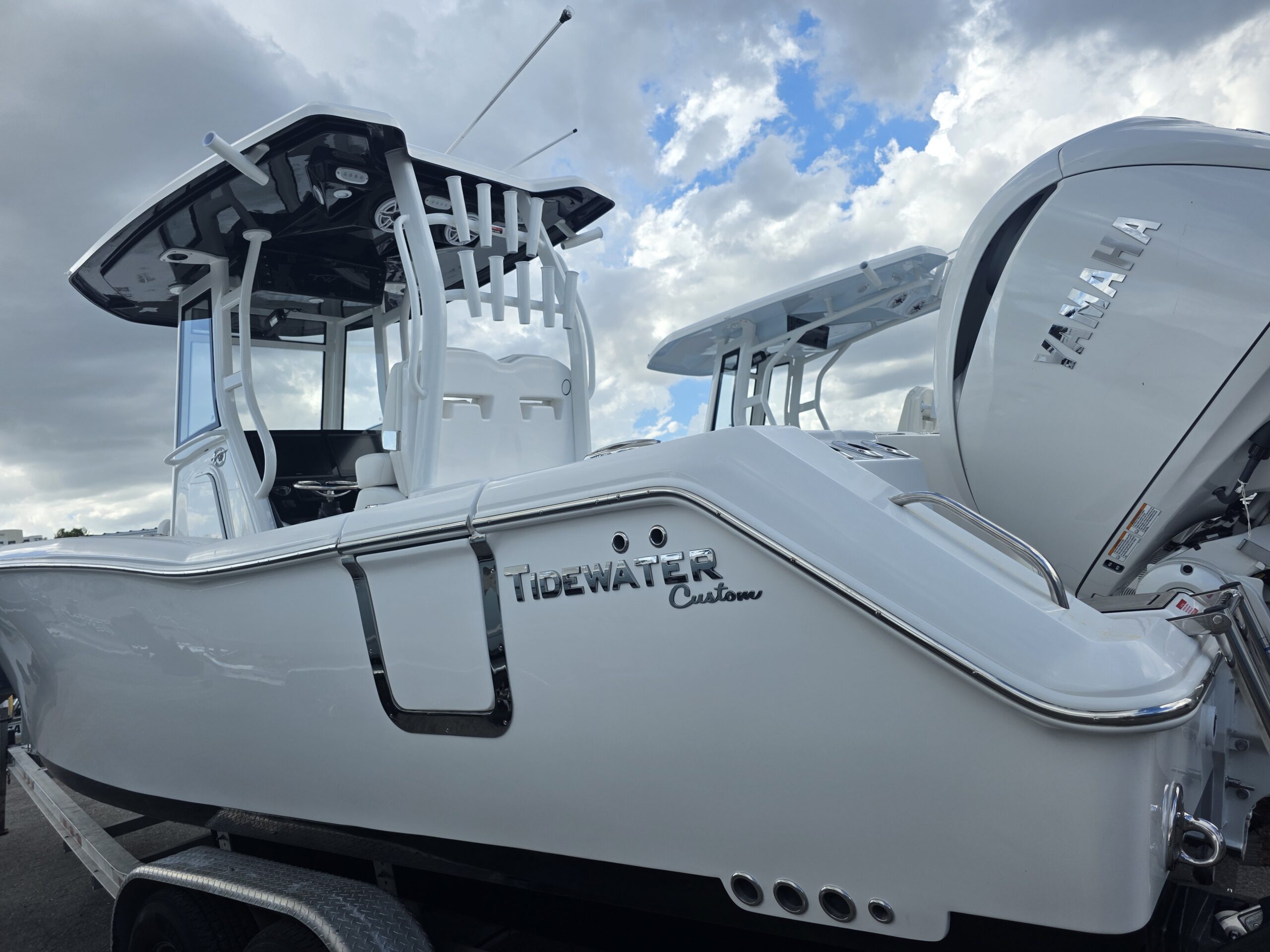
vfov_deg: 58.9
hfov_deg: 73.9
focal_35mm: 23
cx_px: 635
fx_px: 844
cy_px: 476
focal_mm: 6.3
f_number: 1.7
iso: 80
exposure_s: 1/5296
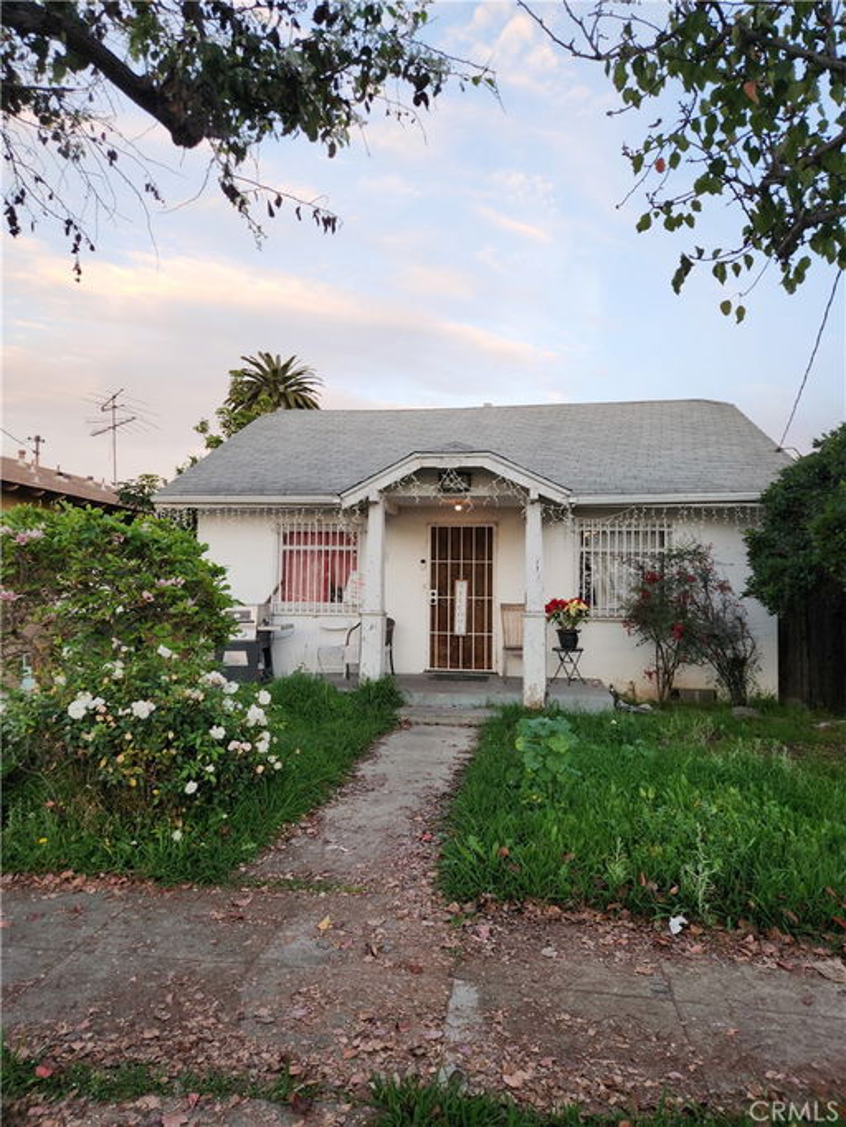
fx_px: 749
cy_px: 564
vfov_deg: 73.9
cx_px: 423
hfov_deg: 58.9
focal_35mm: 23
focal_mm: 5.4
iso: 64
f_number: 1.8
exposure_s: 1/180
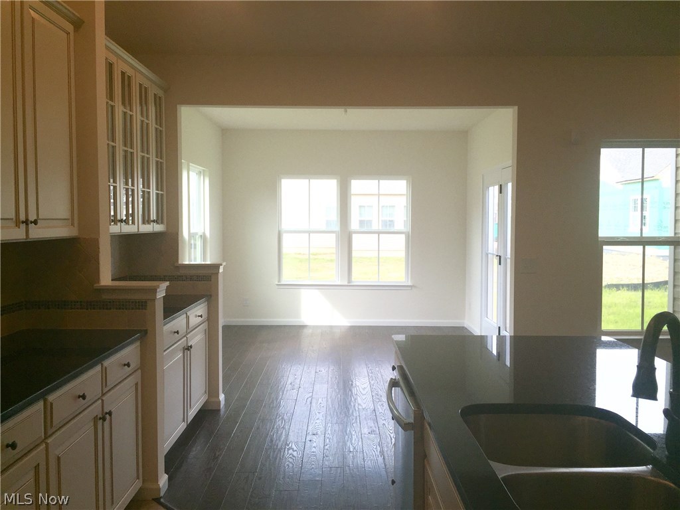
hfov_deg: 61.7
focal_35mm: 29
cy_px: 255
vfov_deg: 48.2
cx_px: 340
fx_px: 570
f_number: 2.2
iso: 32
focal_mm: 4.15
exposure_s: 1/278
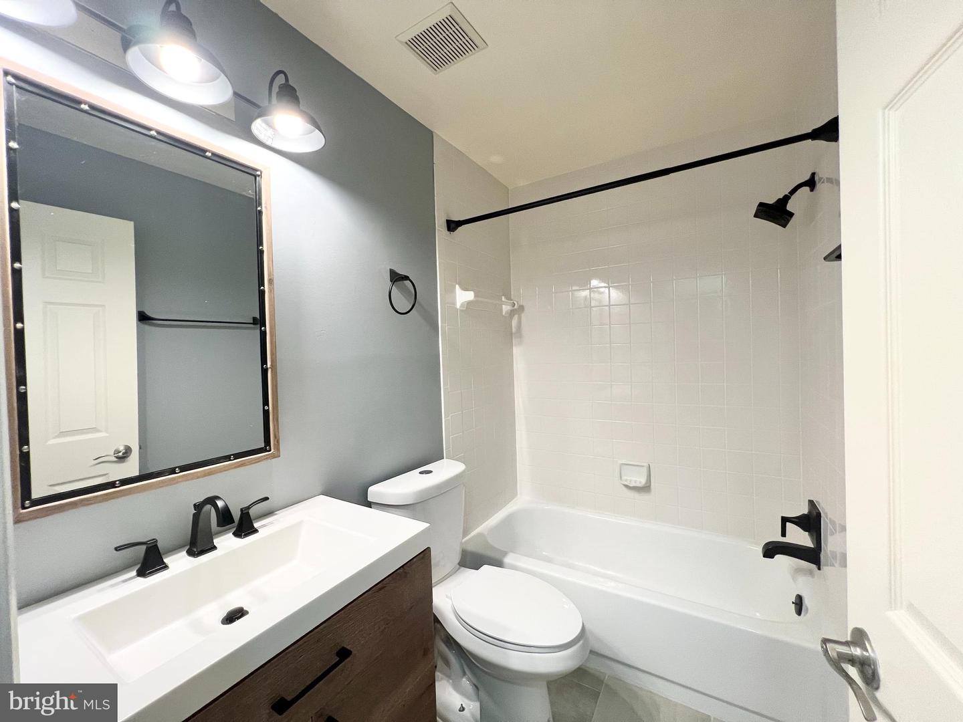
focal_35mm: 13
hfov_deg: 106.2
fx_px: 362
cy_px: 361
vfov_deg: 89.9
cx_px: 482
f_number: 1.8
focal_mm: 1.57
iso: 160
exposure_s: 1/60
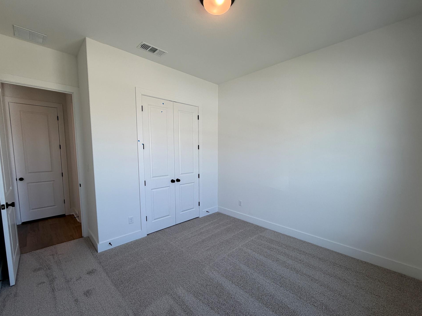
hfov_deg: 98.2
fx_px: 183
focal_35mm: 15
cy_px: 166
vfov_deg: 81.7
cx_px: 214
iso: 64
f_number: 2.2
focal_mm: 2.22
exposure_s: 1/121
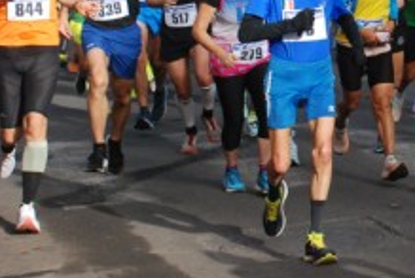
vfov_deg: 8.8
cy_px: -1
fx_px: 1802
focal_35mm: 156
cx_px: 532
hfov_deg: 12.7
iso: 1000
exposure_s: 1/1250
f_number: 5
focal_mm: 38
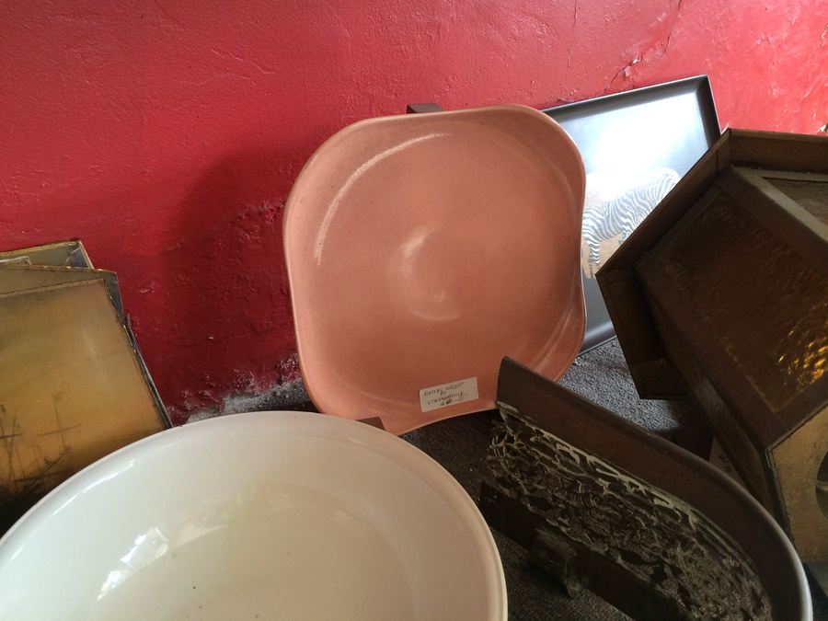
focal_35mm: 30
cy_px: 310
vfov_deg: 46.8
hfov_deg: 60.0
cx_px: 414
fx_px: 718
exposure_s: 1/30
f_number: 2.2
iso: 100
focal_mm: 4.12
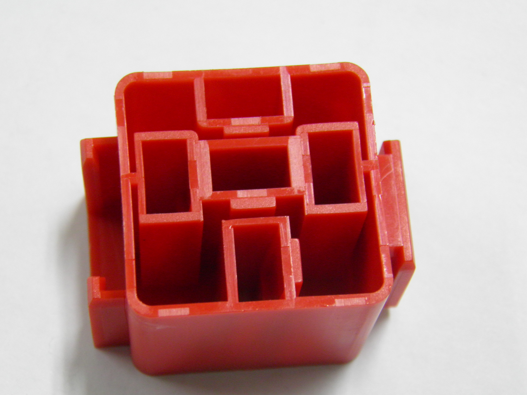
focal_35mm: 97
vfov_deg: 15.2
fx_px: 1477
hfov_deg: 20.2
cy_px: 215
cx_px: 236
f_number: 3.9
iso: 200
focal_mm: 15.2
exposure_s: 1/15
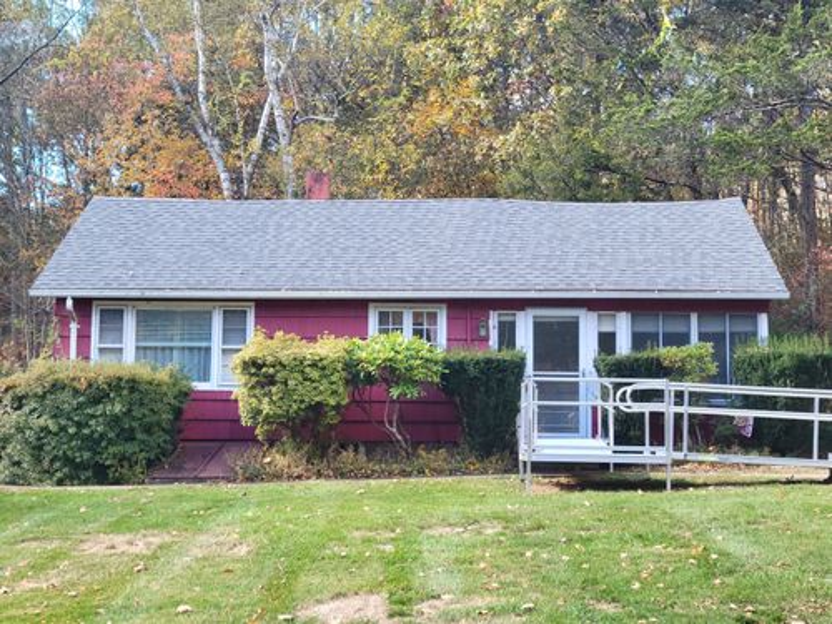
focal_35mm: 28
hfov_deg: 63.4
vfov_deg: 49.7
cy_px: 312
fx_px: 673
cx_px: 416
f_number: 2
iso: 40
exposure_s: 1/120
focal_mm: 5.9
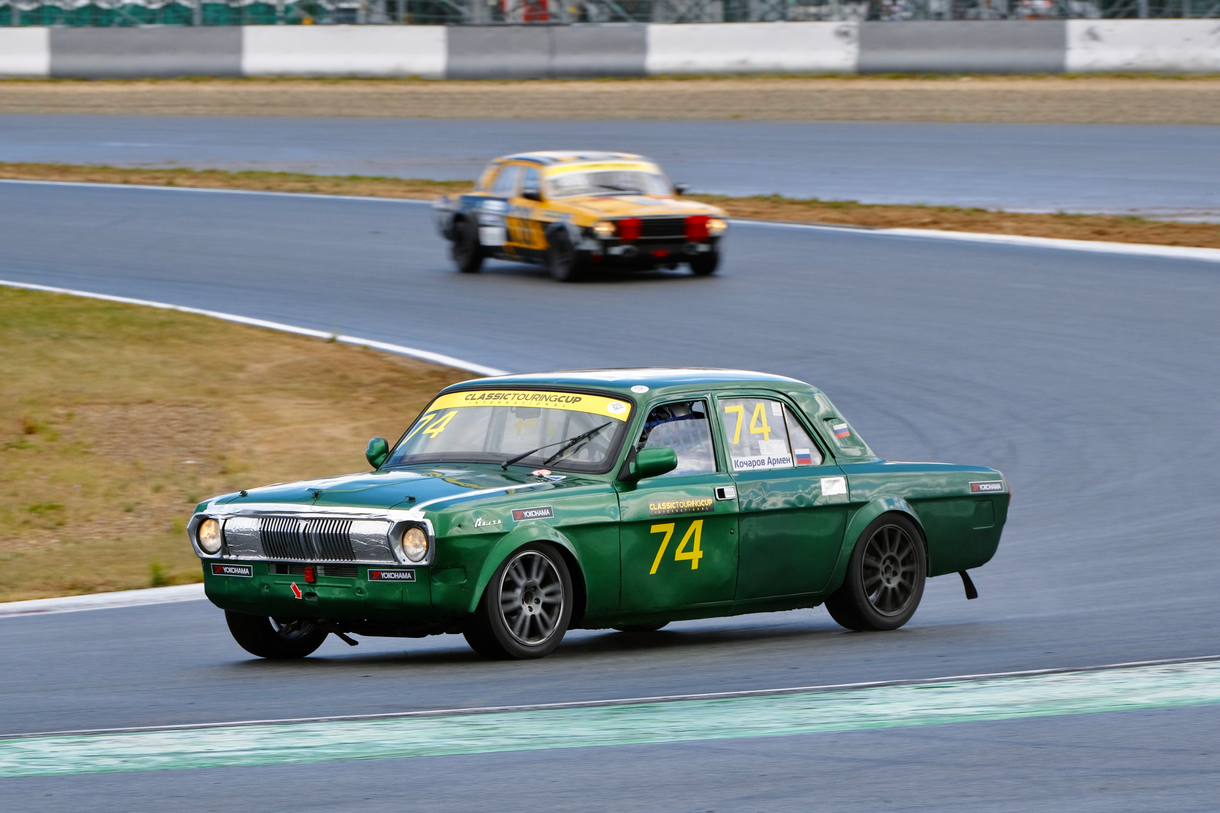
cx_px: 610
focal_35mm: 239
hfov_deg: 8.6
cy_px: 406
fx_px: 8099
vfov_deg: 5.7
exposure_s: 1/250
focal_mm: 159
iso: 160
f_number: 8
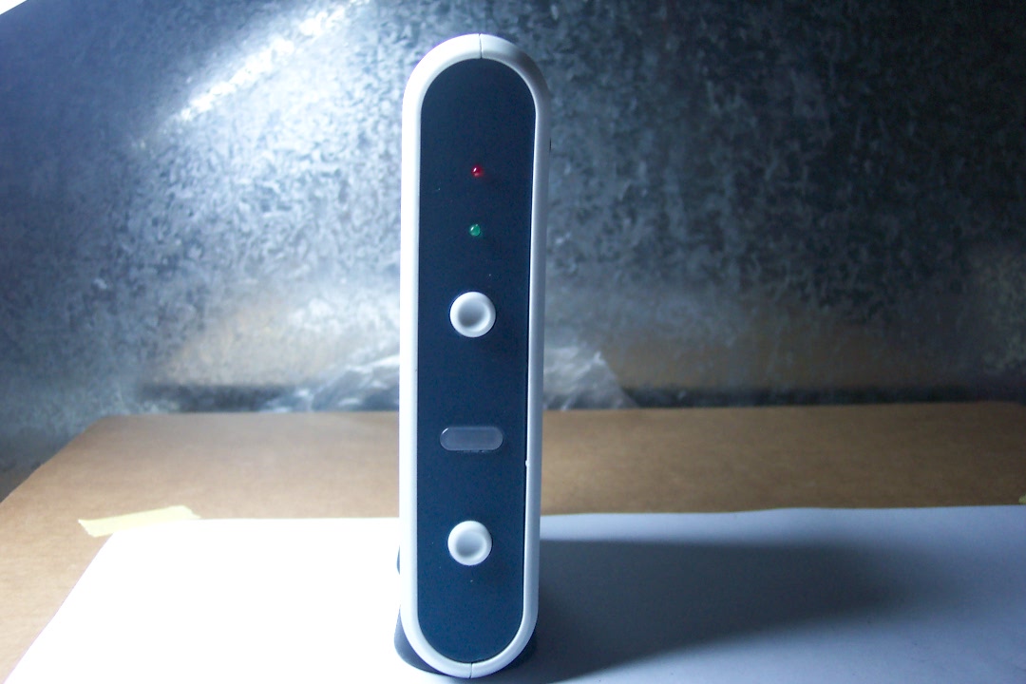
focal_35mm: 38
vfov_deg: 35.1
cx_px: 513
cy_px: 342
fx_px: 1083
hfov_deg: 50.7
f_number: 2.8
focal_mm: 8
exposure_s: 1/30
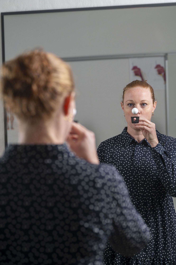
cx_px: 88
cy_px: 132
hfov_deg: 14.2
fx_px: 705
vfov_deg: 21.3
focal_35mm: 96
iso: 250
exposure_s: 1/160
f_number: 4.5
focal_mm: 96
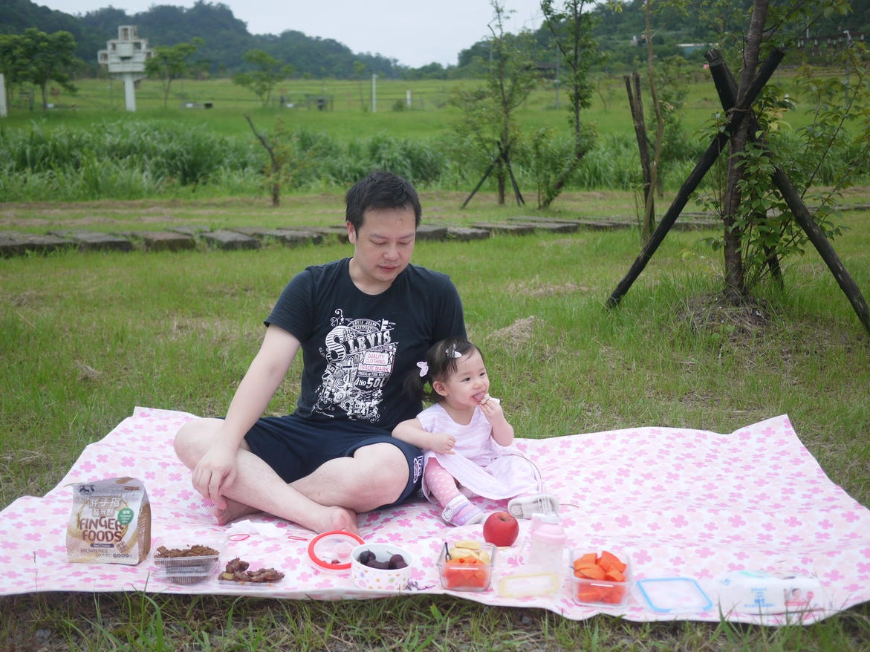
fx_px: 1030
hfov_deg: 45.8
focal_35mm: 41
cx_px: 441
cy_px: 330
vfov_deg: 35.1
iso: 160
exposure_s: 1/800
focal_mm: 20
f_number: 2
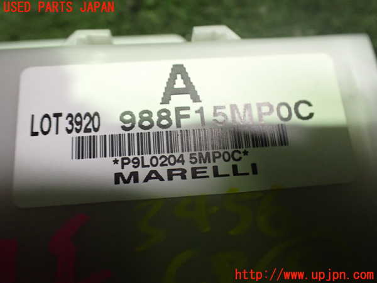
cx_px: 188
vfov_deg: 46.8
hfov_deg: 60.0
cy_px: 142
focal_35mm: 30
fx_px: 327
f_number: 2.3
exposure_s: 1/40
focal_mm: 5.4
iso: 800
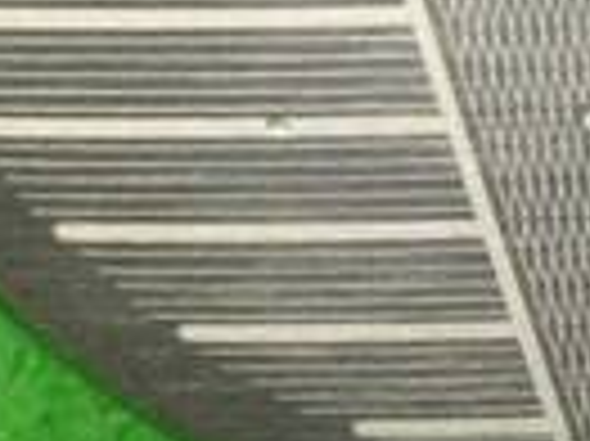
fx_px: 2588
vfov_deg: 9.4
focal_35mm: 152
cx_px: 914
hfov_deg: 12.3
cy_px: -252
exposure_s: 1/30
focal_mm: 3.3
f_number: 2.4
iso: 160
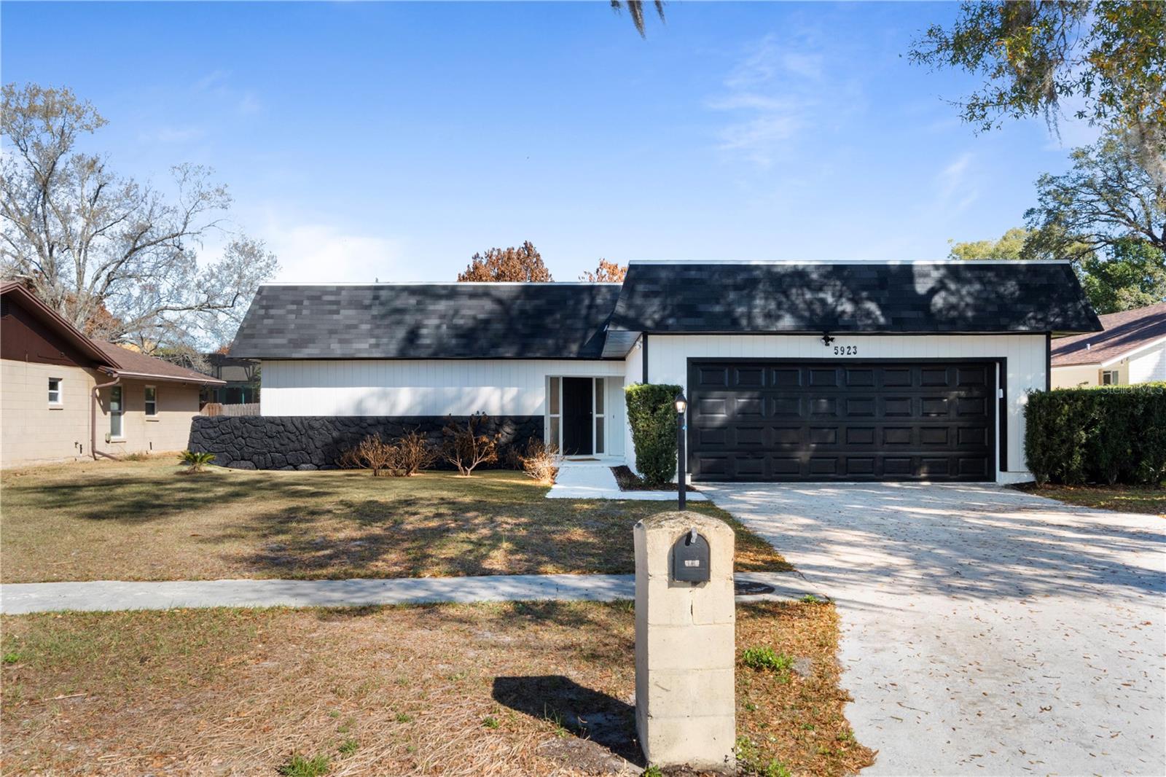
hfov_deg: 61.9
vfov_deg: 43.6
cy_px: 388
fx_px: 971
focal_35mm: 30
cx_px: 583
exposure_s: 1/100
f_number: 22
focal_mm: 30
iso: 800
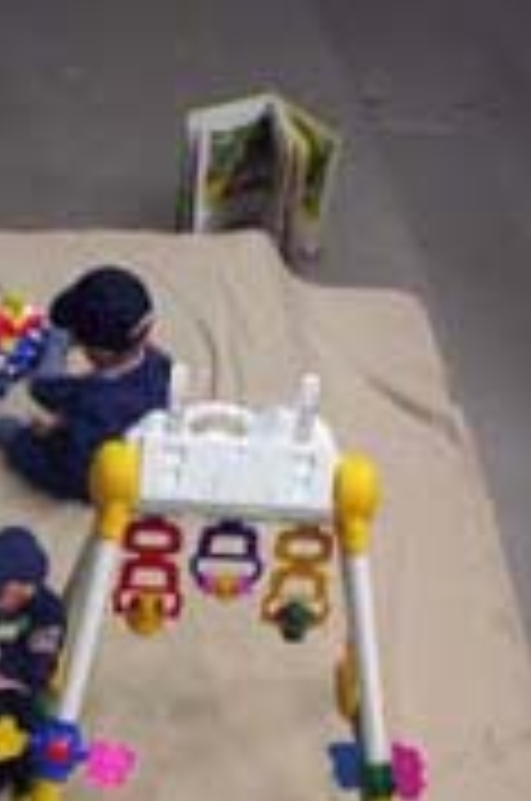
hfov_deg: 17.3
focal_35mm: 78
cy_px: 567
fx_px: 1732
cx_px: 122
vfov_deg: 25.8
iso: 200
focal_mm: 4.99
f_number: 4.5
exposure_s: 1/29.9
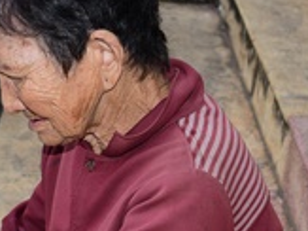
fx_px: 1298
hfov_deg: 13.5
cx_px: 70
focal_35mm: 146
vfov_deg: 10.1
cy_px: 161
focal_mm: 38
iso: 200
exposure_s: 1/100
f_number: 5.6
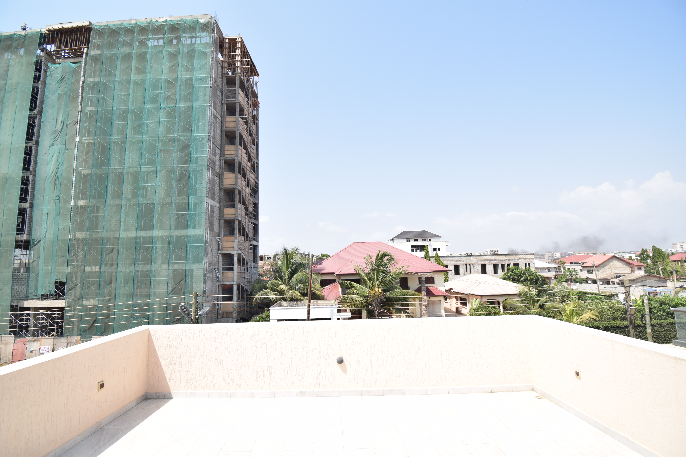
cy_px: 228
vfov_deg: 77.3
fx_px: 286
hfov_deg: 100.4
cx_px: 343
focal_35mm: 15
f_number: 6.3
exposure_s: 1/160
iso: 100
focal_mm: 10
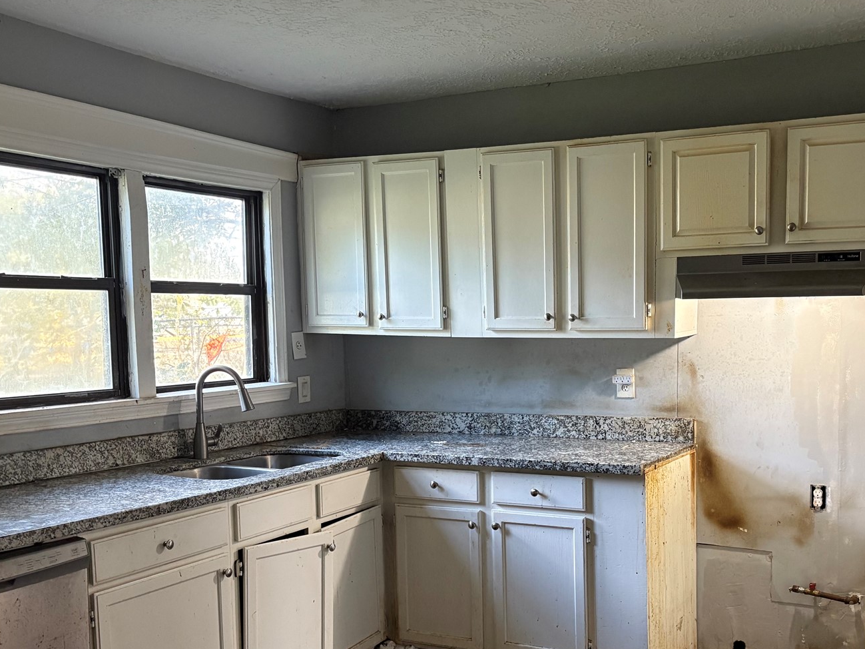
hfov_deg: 45.6
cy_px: 438
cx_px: 507
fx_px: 1024
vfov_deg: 34.8
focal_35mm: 41
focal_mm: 5.96
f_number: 1.6
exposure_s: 1/60
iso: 320
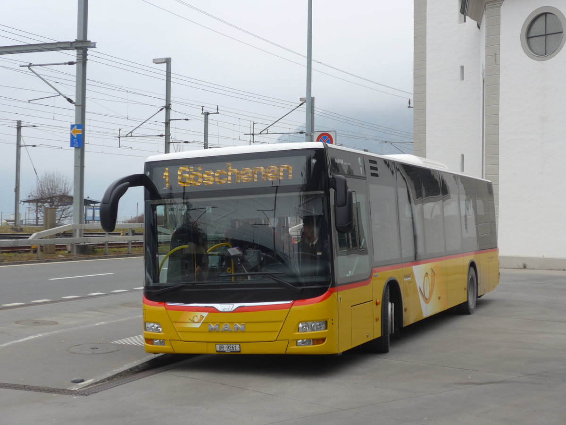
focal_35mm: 59
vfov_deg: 24.8
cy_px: 212
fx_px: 965
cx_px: 283
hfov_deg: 32.7
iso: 80
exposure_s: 1/160
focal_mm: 12
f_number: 3.5
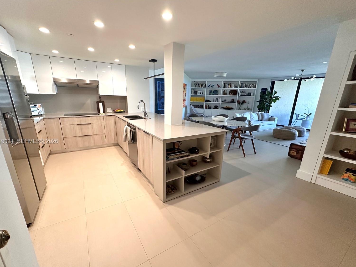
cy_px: 142
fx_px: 154
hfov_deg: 98.2
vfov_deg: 81.7
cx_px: 175
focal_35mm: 15
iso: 250
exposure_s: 1/120
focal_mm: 2.22
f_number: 2.2
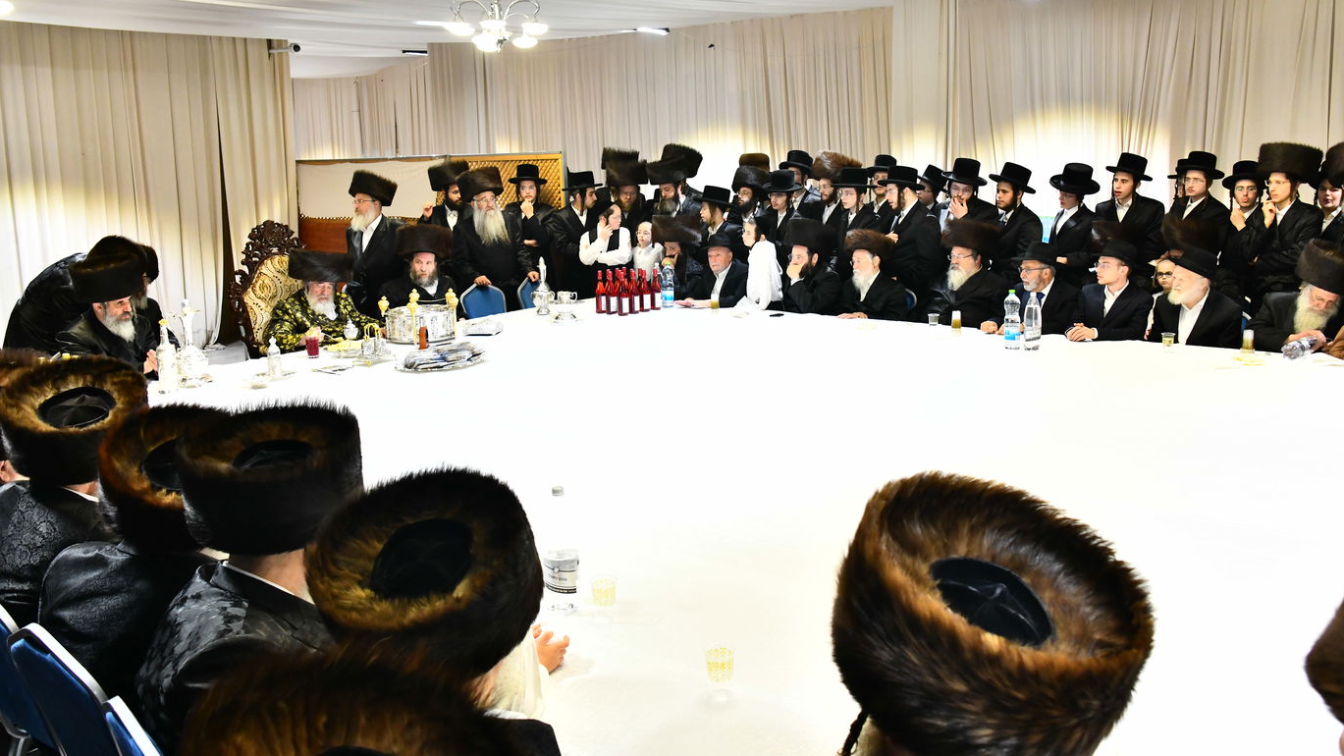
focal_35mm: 30
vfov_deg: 38.8
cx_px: 678
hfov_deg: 64.3
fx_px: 1069
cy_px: 313
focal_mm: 28
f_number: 5.6
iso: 2500
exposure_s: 1/125
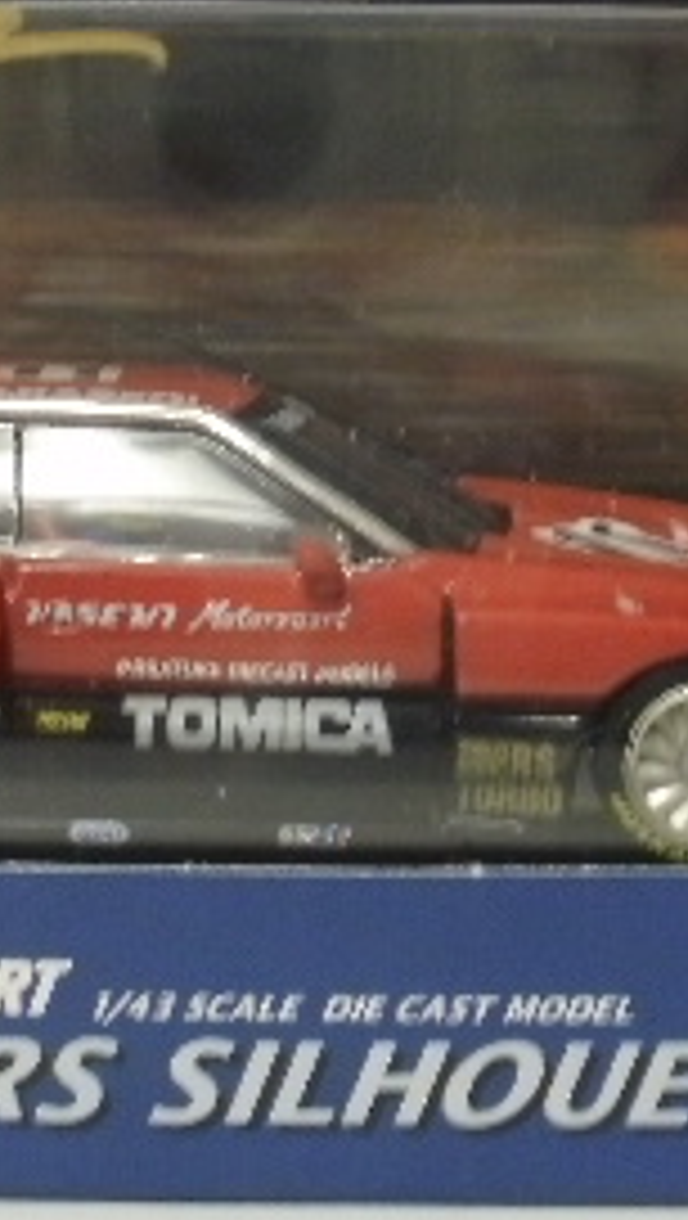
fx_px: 3655
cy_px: 536
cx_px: 229
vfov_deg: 18.9
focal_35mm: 113
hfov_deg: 10.7
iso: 125
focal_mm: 7.7
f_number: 4
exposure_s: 1/6
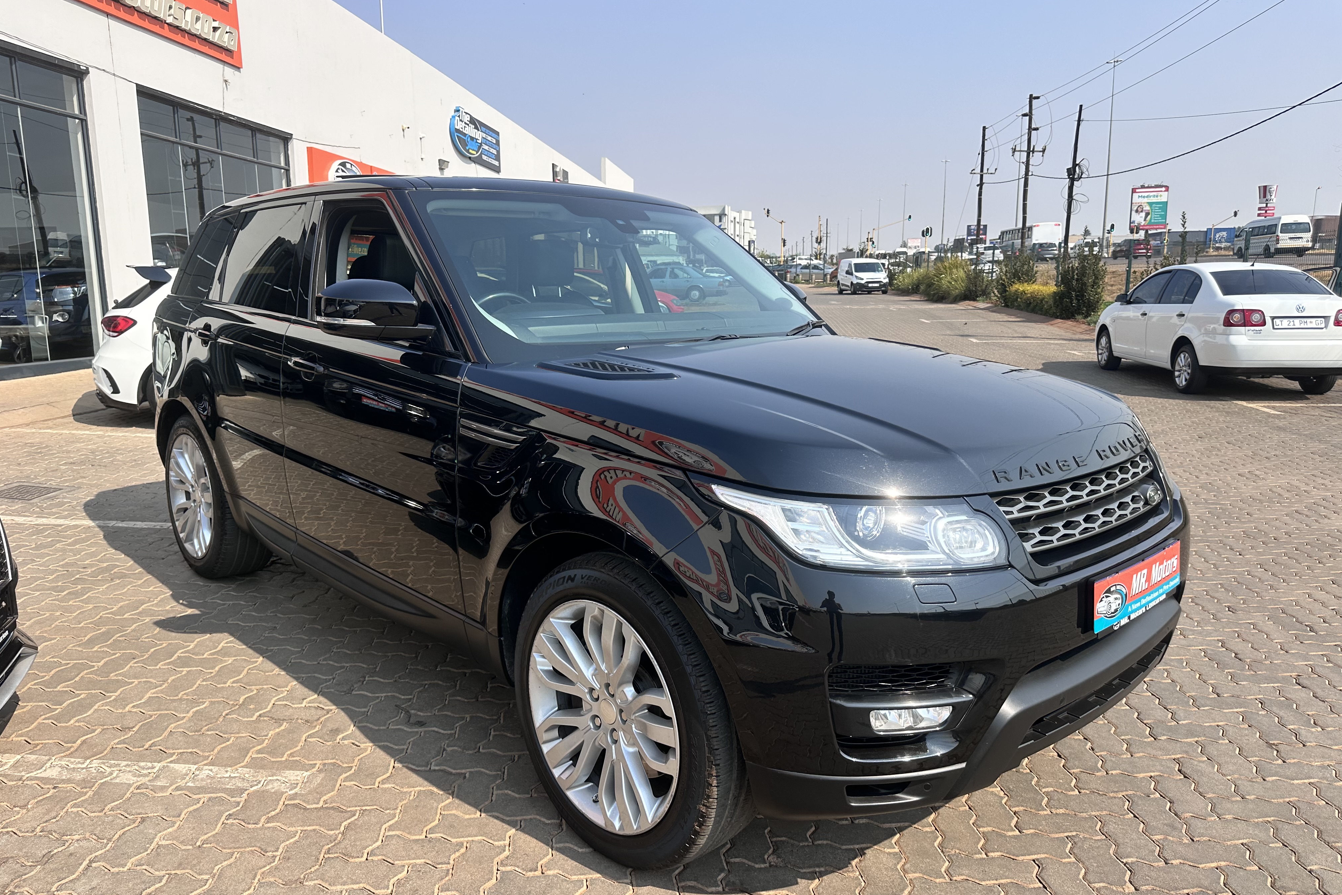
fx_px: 932
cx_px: 671
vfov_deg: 51.3
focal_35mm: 25
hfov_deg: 71.5
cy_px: 472
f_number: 1.78
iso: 80
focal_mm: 6.86
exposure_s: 1/3058
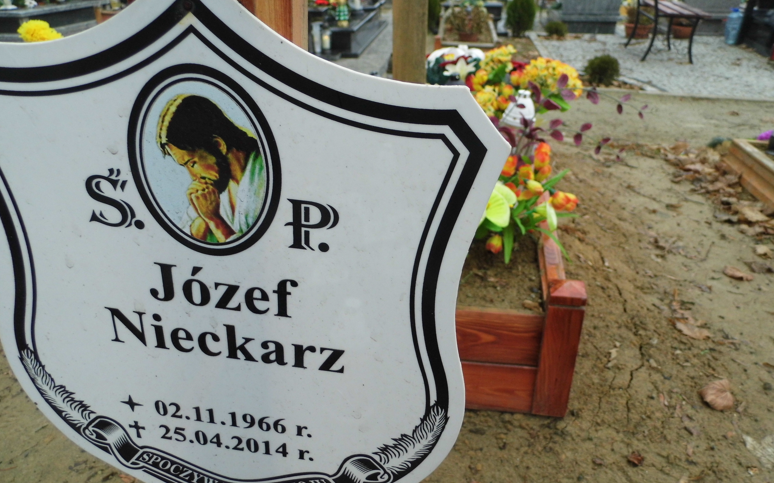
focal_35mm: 27
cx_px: 387
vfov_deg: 45.9
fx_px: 569
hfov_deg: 68.4
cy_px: 274
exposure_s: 1/60
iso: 100
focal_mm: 4.5
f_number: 3.1
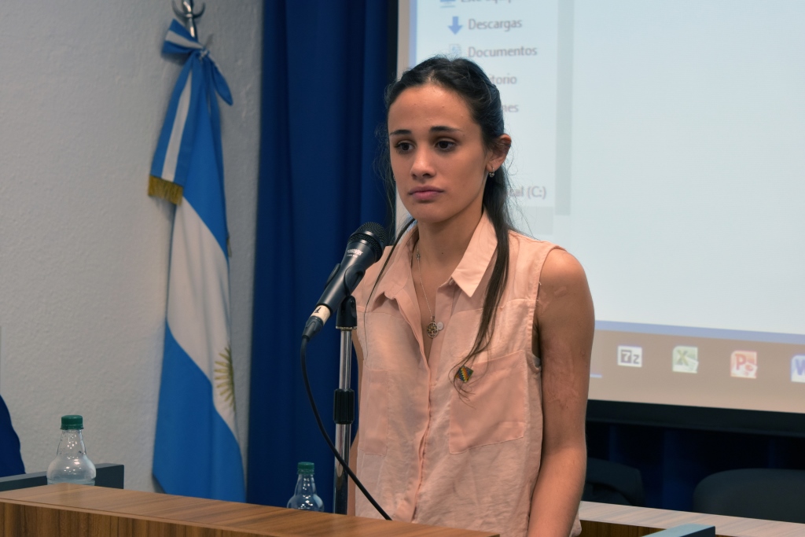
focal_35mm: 82
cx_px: 402
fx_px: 1845
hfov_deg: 24.6
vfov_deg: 16.6
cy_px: 268
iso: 400
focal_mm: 55
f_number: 5.6
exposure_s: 1/60
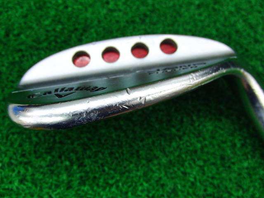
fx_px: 282
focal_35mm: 37
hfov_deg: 50.1
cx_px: 132
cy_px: 99
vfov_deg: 38.7
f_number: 3.6
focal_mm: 6.42
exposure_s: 1/80
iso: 400
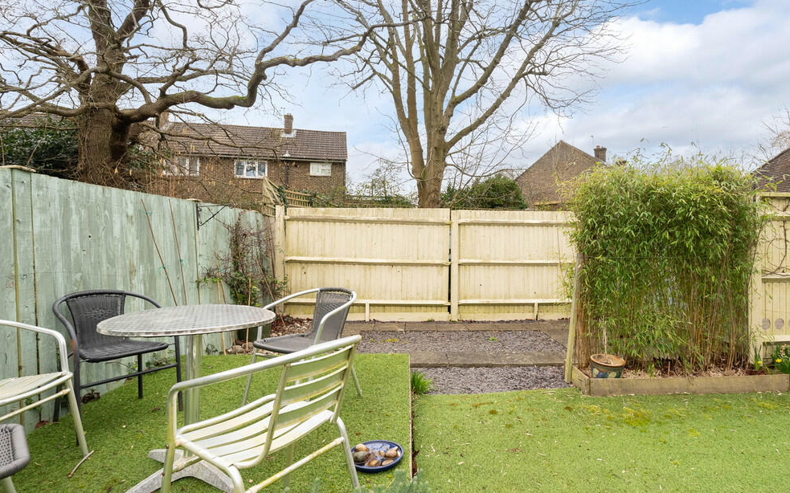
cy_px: 272
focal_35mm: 18
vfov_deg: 66.2
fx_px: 377
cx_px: 395
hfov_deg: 92.6
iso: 1250
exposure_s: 1/200
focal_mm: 16.5
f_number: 7.1
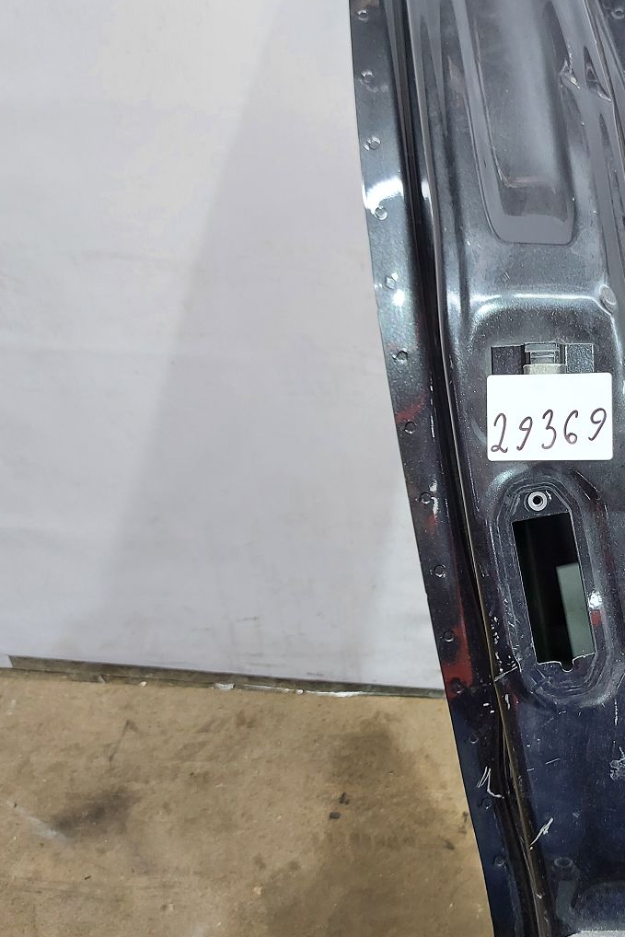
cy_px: 475
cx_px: 557
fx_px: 885
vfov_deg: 55.8
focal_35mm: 34
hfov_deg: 36.6
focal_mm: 5.23
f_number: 1.8
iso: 250
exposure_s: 1/50
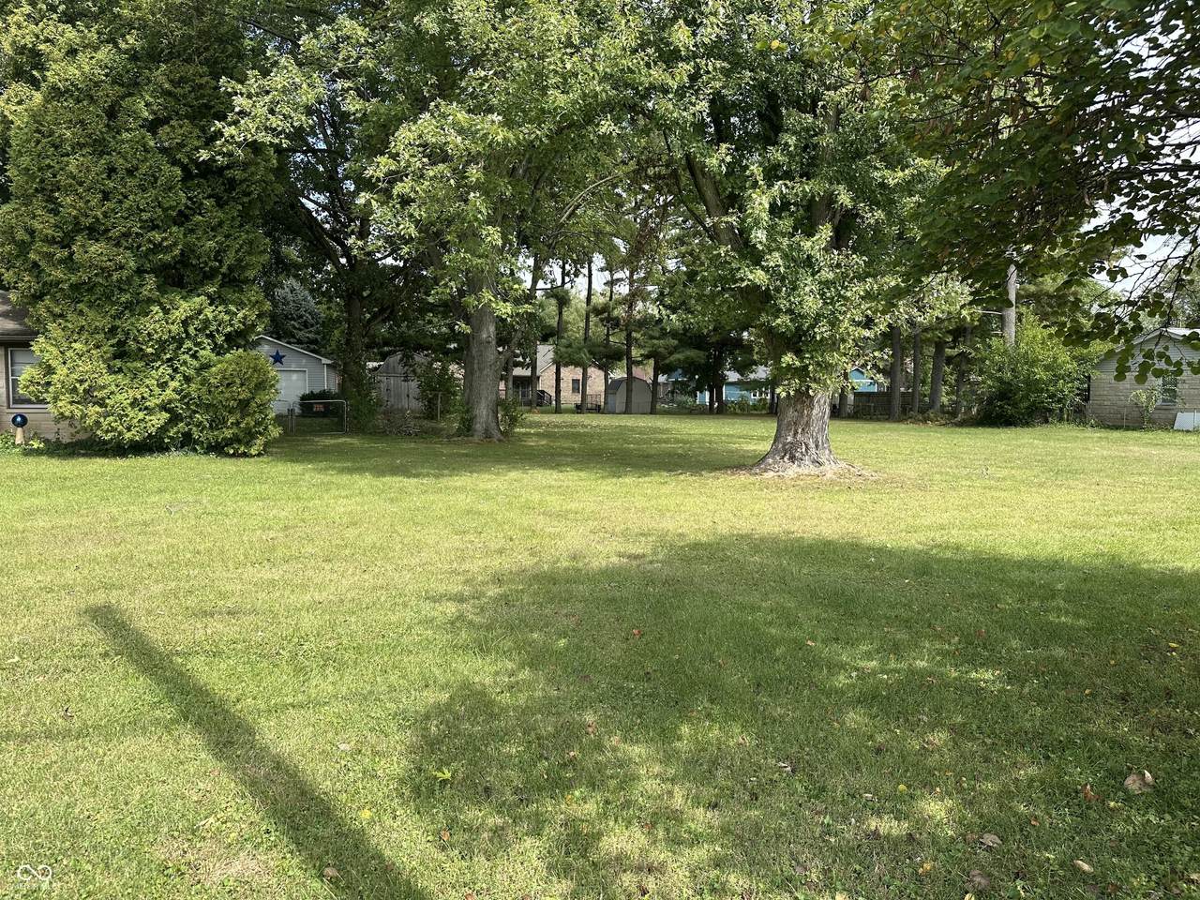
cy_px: 450
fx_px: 832
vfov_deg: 56.8
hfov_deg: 71.6
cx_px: 600
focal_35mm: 24
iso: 80
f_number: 1.78
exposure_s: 1/1587
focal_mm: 6.86
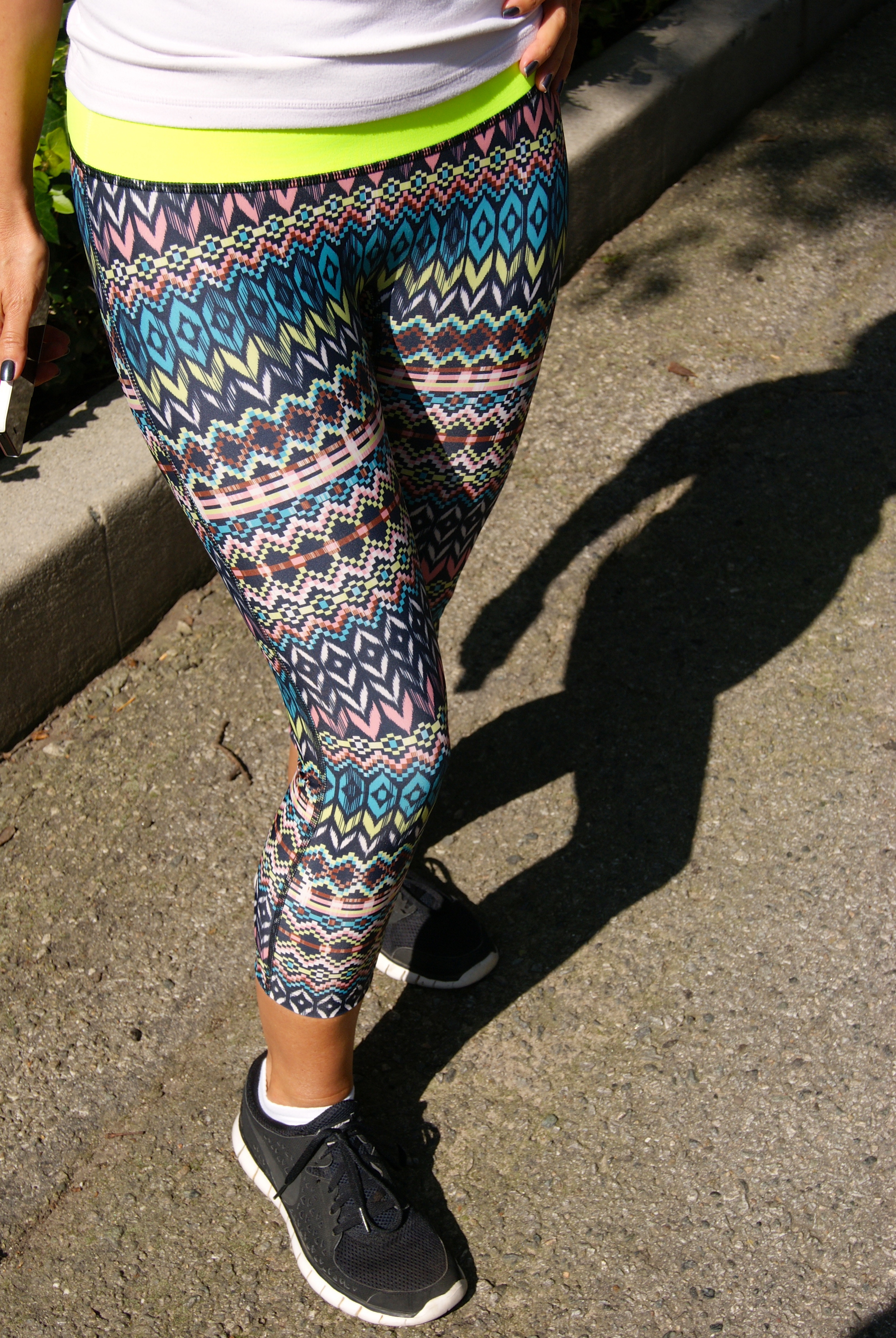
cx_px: 448
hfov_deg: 25.8
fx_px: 1954
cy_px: 669
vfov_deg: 37.8
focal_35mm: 52
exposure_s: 1/500
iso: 100
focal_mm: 35
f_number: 9
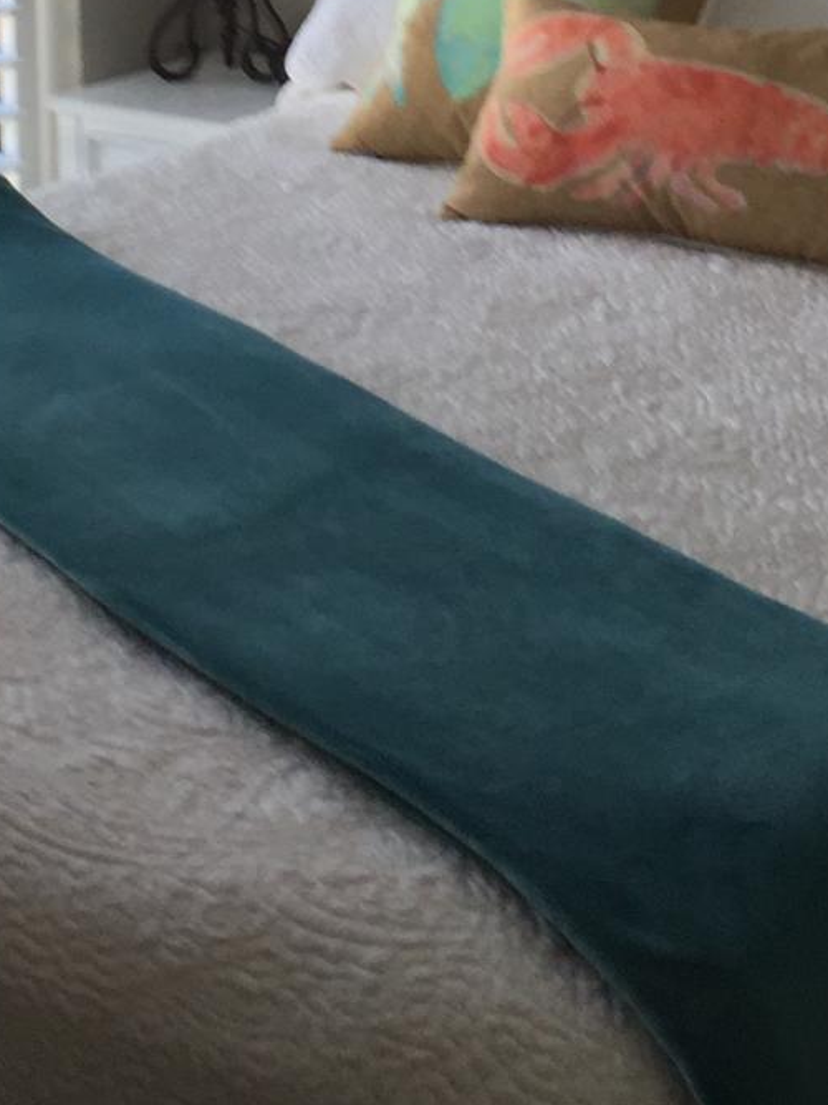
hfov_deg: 16.9
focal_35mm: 87
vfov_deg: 21.2
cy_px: -164
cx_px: 293
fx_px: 2776
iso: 50
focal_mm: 4.15
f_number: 2.2
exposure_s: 1/120
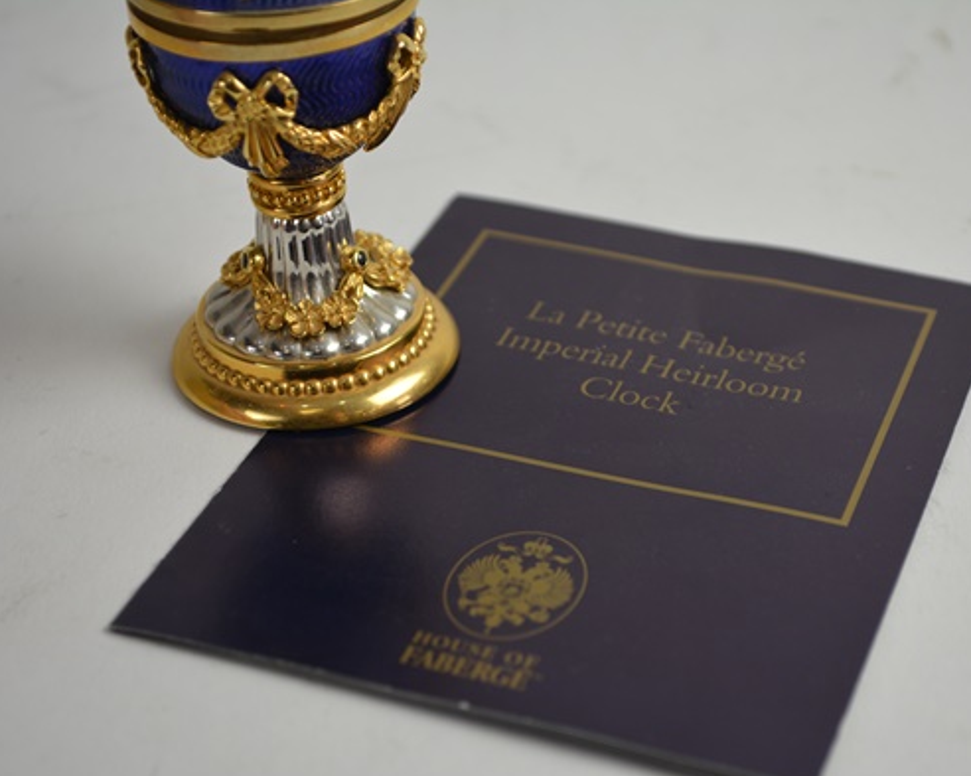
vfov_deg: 19.4
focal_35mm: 79
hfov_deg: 24.1
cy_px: 393
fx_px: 2269
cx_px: 549
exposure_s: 1/125
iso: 360
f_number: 5.6
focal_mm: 46
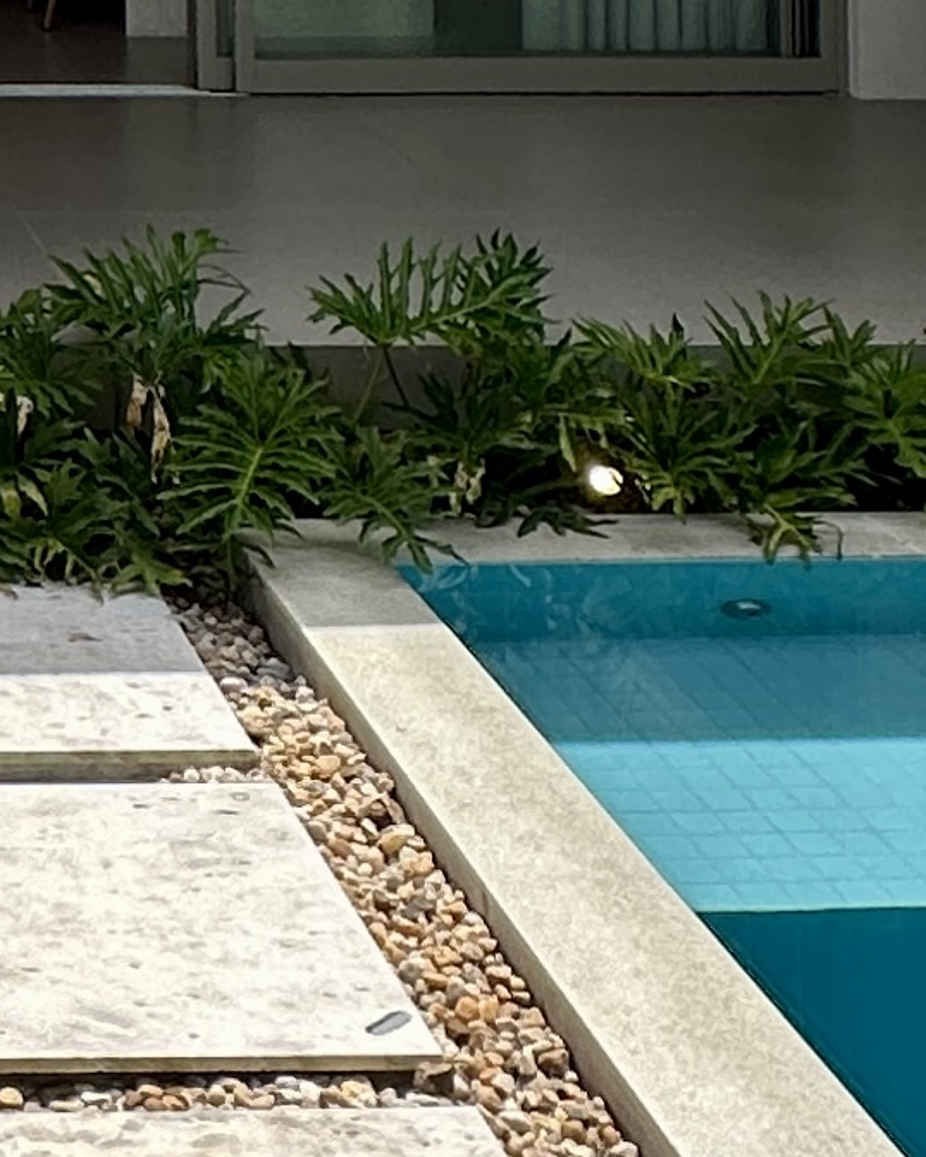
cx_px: -417
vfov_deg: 20.3
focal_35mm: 82
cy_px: -534
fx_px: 2808
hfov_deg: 17.1
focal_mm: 2.22
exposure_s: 1/1195
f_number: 2.2
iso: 50
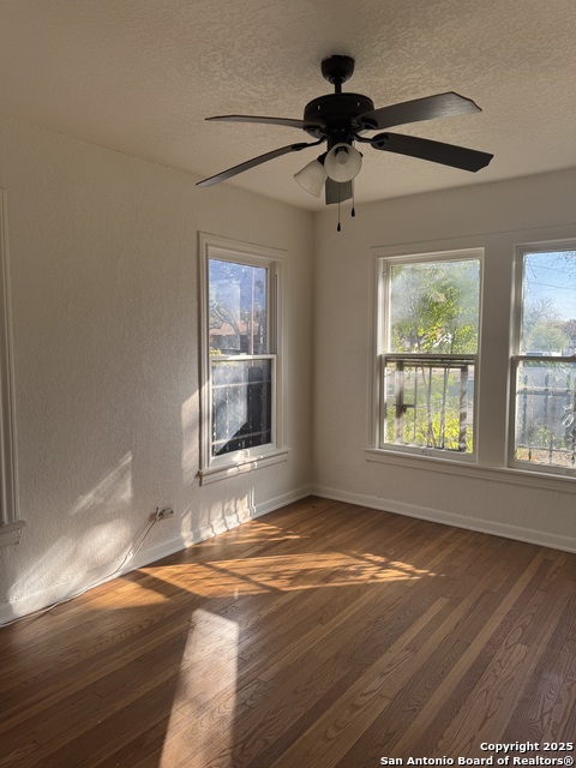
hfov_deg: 56.8
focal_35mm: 24
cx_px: 288
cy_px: 384
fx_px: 532
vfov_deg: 71.6
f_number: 1.78
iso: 80
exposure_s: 1/422
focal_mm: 6.76
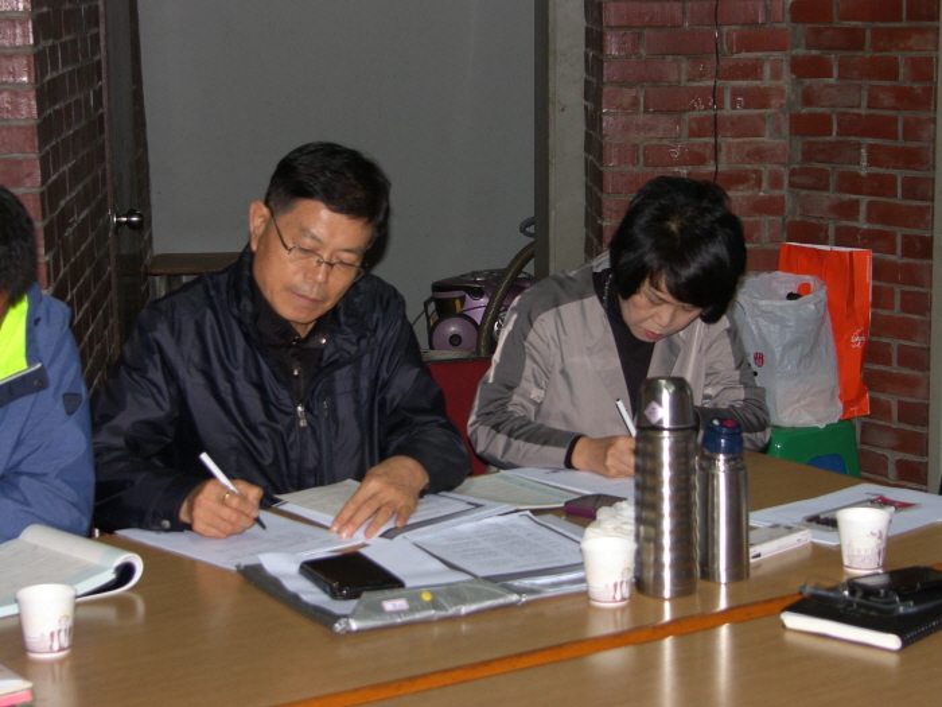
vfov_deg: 18.4
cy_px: 354
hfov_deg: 24.4
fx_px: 2177
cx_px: 471
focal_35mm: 80
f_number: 3.2
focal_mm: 20.7
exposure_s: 1/80
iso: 100
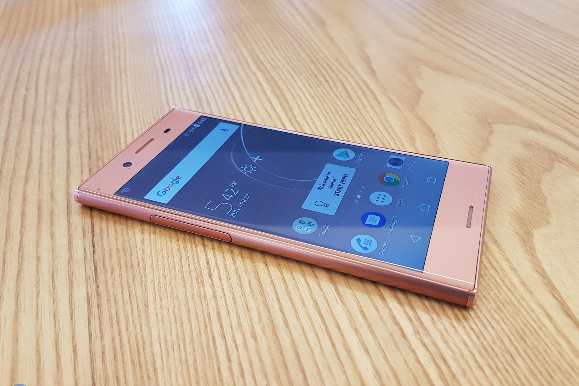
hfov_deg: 65.5
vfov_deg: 46.4
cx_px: 299
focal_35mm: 28
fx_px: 450
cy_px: 192
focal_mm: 4.2
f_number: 1.7
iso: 100
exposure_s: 1/50
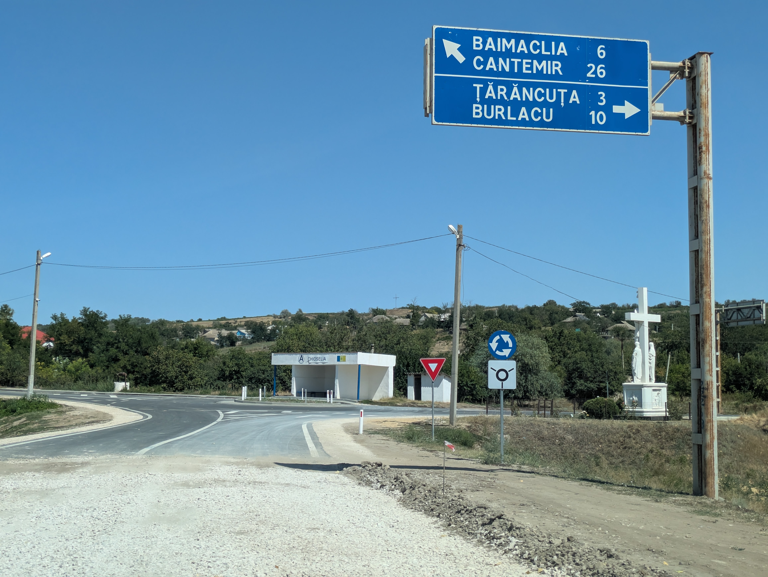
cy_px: 288
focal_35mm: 51
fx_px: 1132
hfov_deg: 37.5
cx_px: 384
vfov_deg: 28.6
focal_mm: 5.43
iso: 49
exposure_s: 1/1862
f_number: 1.89
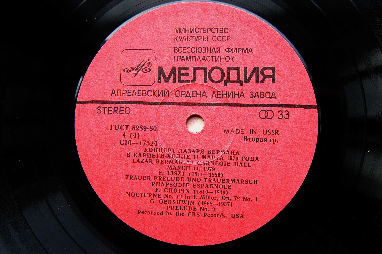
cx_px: 191
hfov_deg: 37.9
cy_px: 127
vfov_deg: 25.7
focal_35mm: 52
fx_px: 557
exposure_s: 1/80
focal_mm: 35
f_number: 5
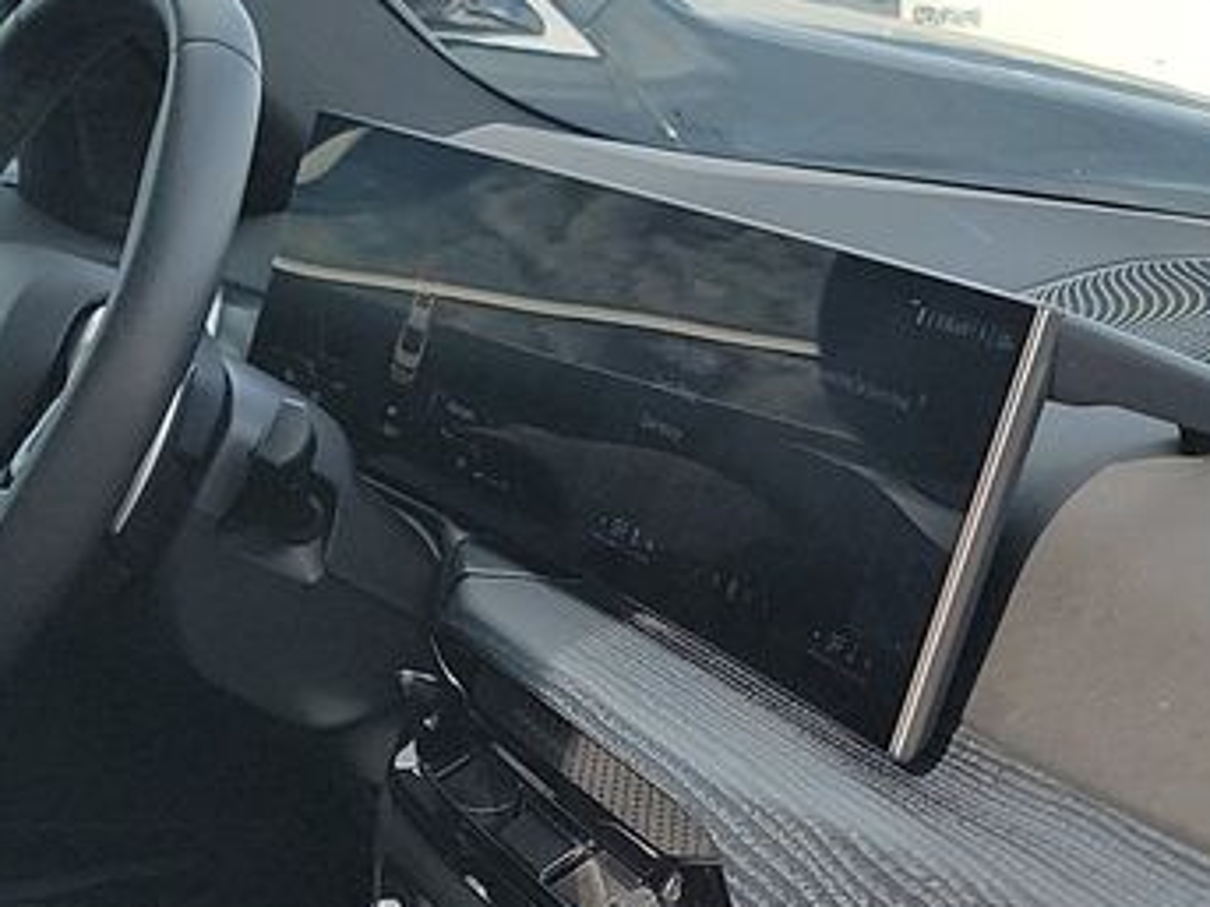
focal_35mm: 112
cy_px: 1045
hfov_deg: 17.1
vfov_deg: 12.9
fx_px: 3914
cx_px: -39
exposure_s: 1/182
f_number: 1.8
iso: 50
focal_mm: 6.7
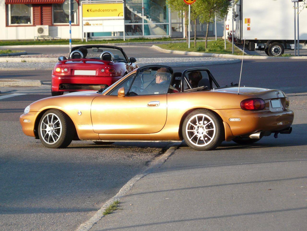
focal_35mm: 261
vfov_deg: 5.7
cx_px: 154
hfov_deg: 7.6
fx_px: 2315
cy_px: 116
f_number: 4
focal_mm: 42.9
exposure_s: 1/320
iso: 160
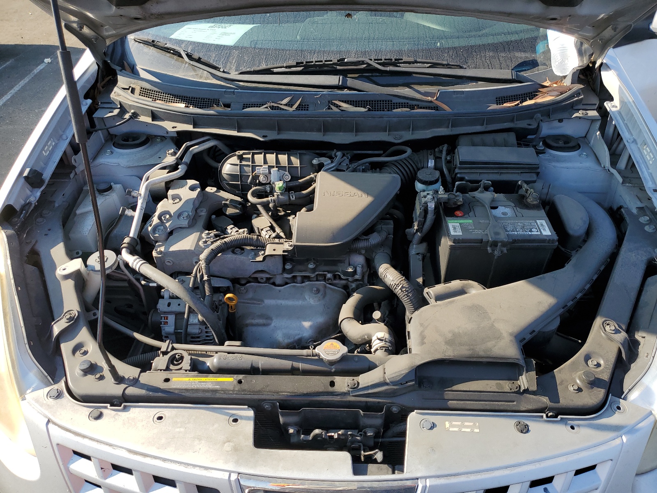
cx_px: 328
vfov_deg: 53.1
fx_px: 493
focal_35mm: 26
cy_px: 246
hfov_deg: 67.3
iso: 50
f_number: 1.5
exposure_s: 1/1000
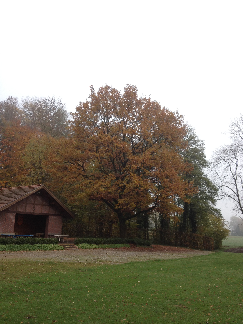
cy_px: 162
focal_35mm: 35
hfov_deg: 40.7
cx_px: 122
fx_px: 328
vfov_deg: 52.6
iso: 50
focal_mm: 4.28
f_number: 2.4
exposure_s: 1/375
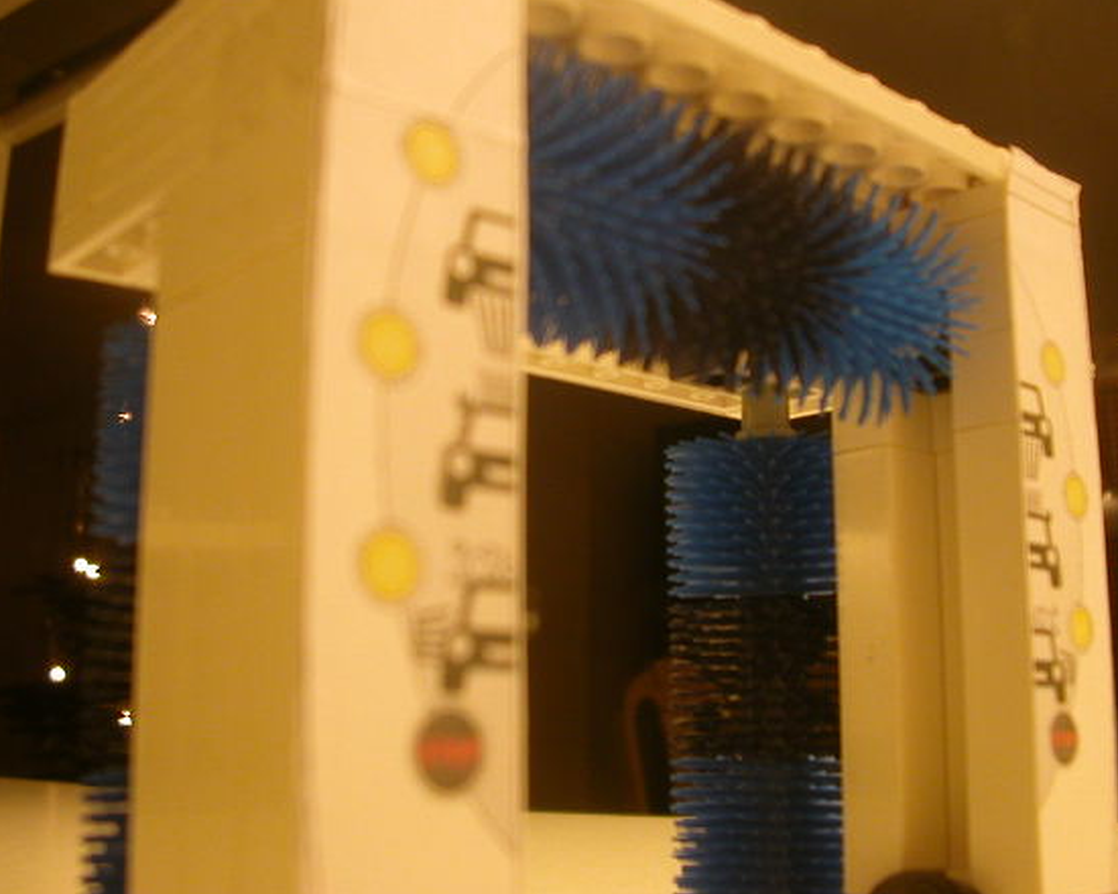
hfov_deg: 43.8
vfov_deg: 35.7
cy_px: 461
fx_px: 1390
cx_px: 612
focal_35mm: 42
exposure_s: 1/30.2
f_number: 2.7
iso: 115
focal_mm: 5.6
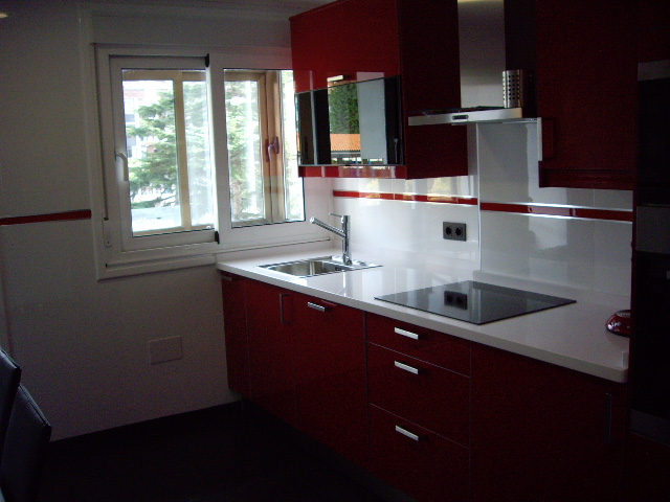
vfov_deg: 37.7
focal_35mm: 38
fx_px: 735
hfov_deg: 49.0
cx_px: 335
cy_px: 251
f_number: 2.7
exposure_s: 1/60
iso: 200
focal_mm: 6.2
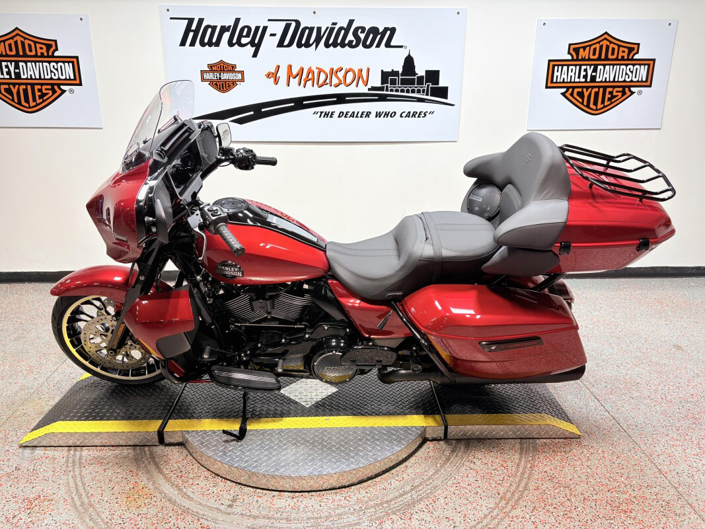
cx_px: 352
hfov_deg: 67.3
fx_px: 529
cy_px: 264
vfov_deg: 53.1
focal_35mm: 26
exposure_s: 1/120
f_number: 1.6
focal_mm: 5.96
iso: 50
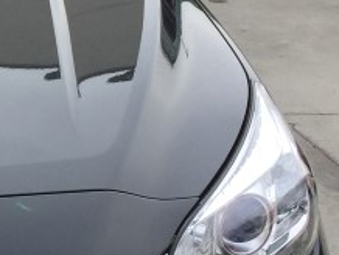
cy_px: 151
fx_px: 1333
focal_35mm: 136
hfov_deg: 13.2
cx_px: -247
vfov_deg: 10.9
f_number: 2.2
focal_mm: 4.15
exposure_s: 1/1068
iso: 32
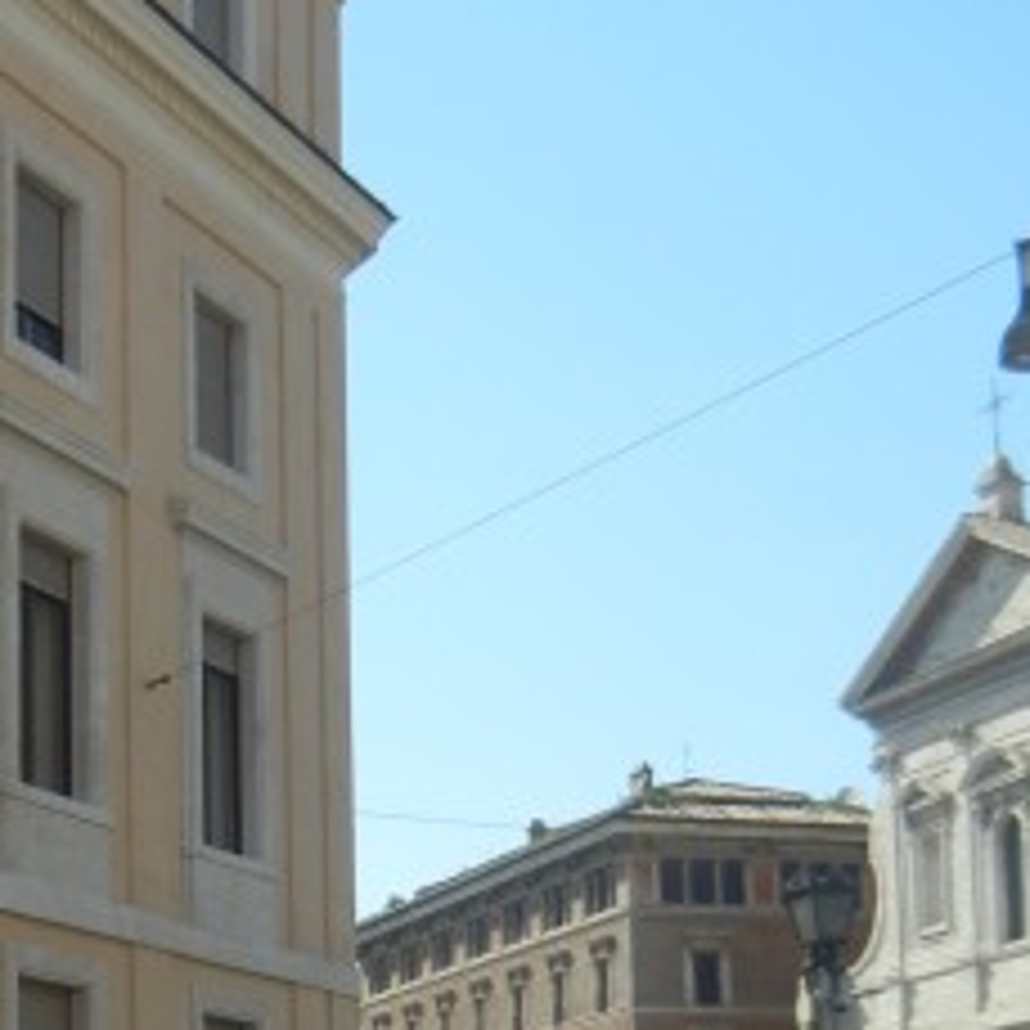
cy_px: 972
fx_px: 2996
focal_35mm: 89
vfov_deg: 19.1
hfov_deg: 19.5
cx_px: 360
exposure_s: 1/312
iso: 160
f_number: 7
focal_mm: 5.4
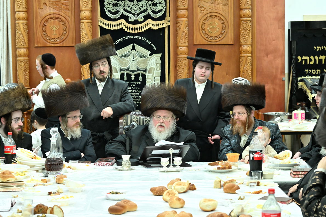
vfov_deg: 16.1
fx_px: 769
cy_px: 126
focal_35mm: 85
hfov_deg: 23.9
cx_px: 161
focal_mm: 72
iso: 2000
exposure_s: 1/250
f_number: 5.6
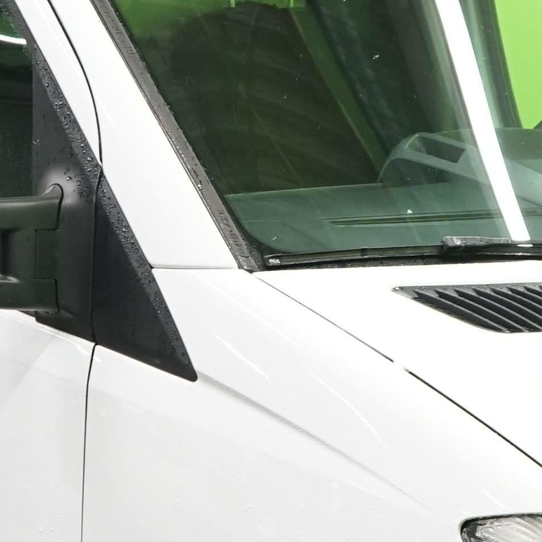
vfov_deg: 7.6
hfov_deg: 7.6
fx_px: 4074
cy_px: 279
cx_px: -27
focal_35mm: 230
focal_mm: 43
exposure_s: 1/30
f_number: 5.6
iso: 800
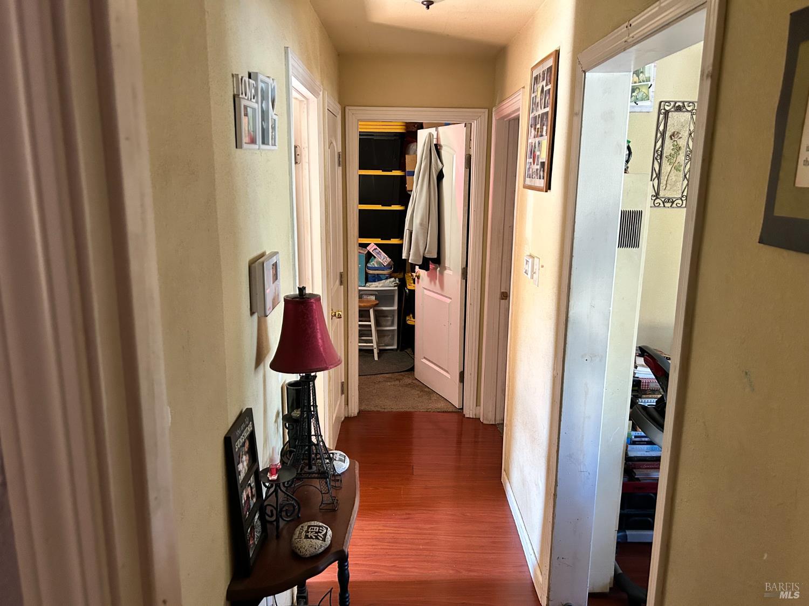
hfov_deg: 67.3
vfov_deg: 53.1
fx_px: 608
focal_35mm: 26
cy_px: 303
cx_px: 404
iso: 320
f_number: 1.5
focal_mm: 5.7
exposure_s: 1/60
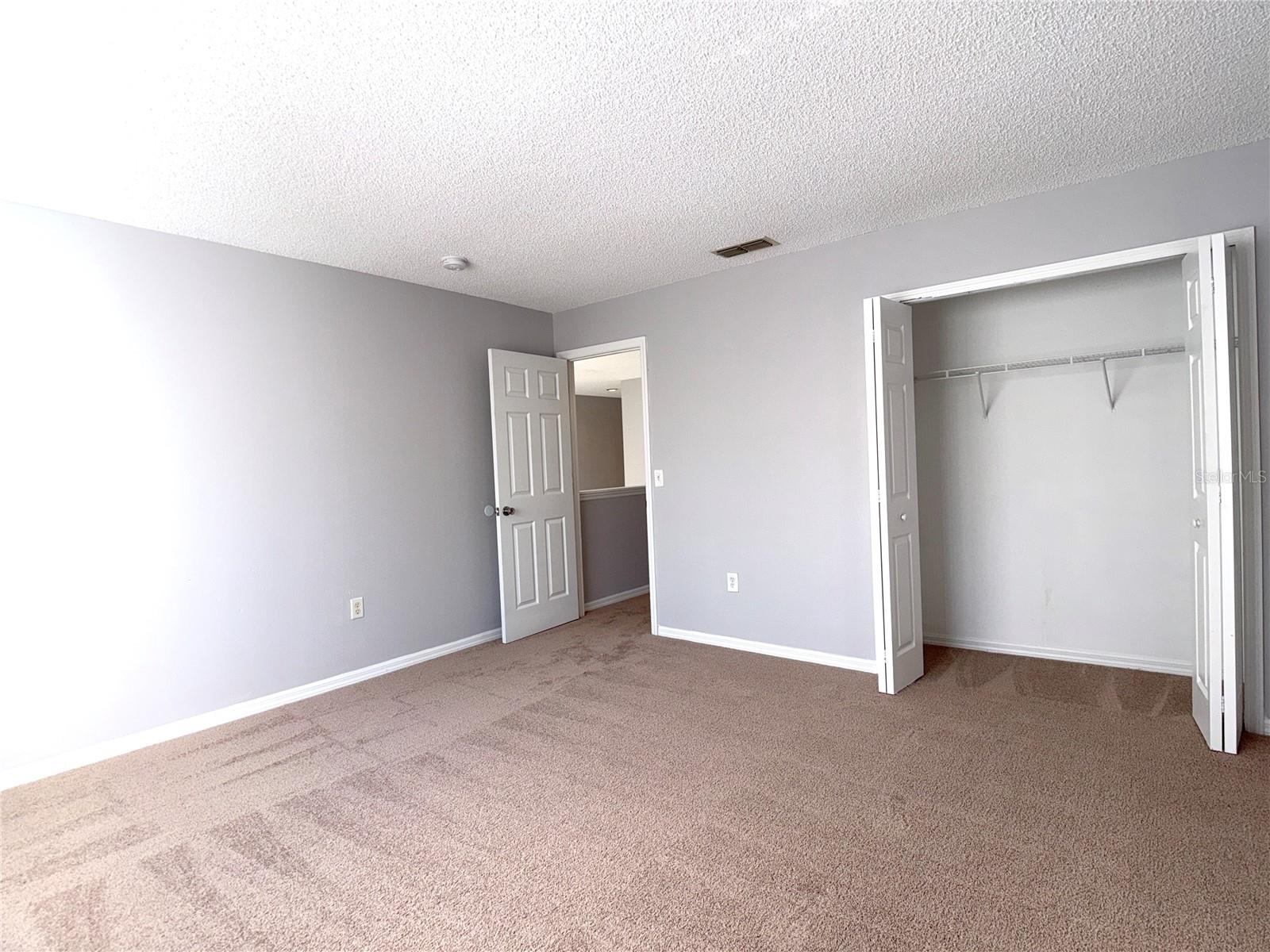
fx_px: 881
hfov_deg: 71.6
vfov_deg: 56.8
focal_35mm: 24
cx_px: 635
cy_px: 476
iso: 64
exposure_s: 1/355
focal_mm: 6.76
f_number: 1.78
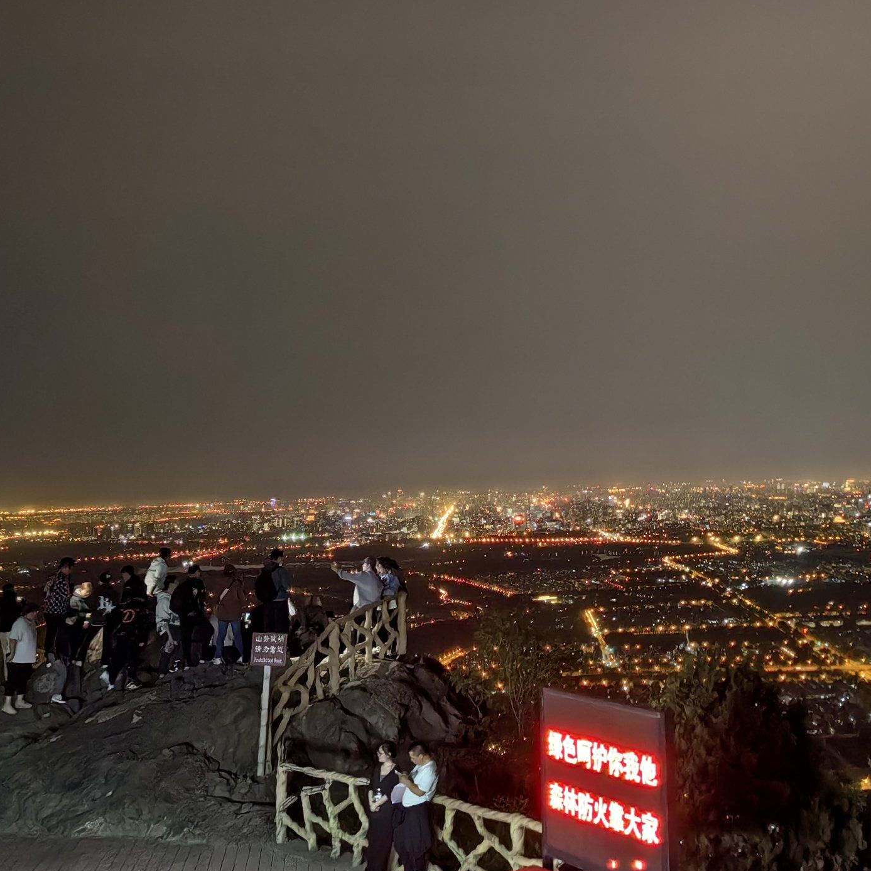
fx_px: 1338
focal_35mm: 47
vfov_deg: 35.7
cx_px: 673
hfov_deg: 35.1
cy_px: 290
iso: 2000
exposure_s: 1/25
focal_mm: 5.75
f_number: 1.4
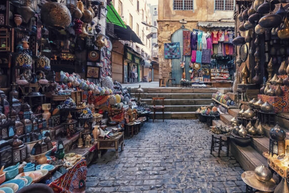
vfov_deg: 64.1
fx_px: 152
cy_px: 80
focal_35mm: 19
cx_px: 186
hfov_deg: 84.7
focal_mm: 12
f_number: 6.3
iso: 320
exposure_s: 1/160
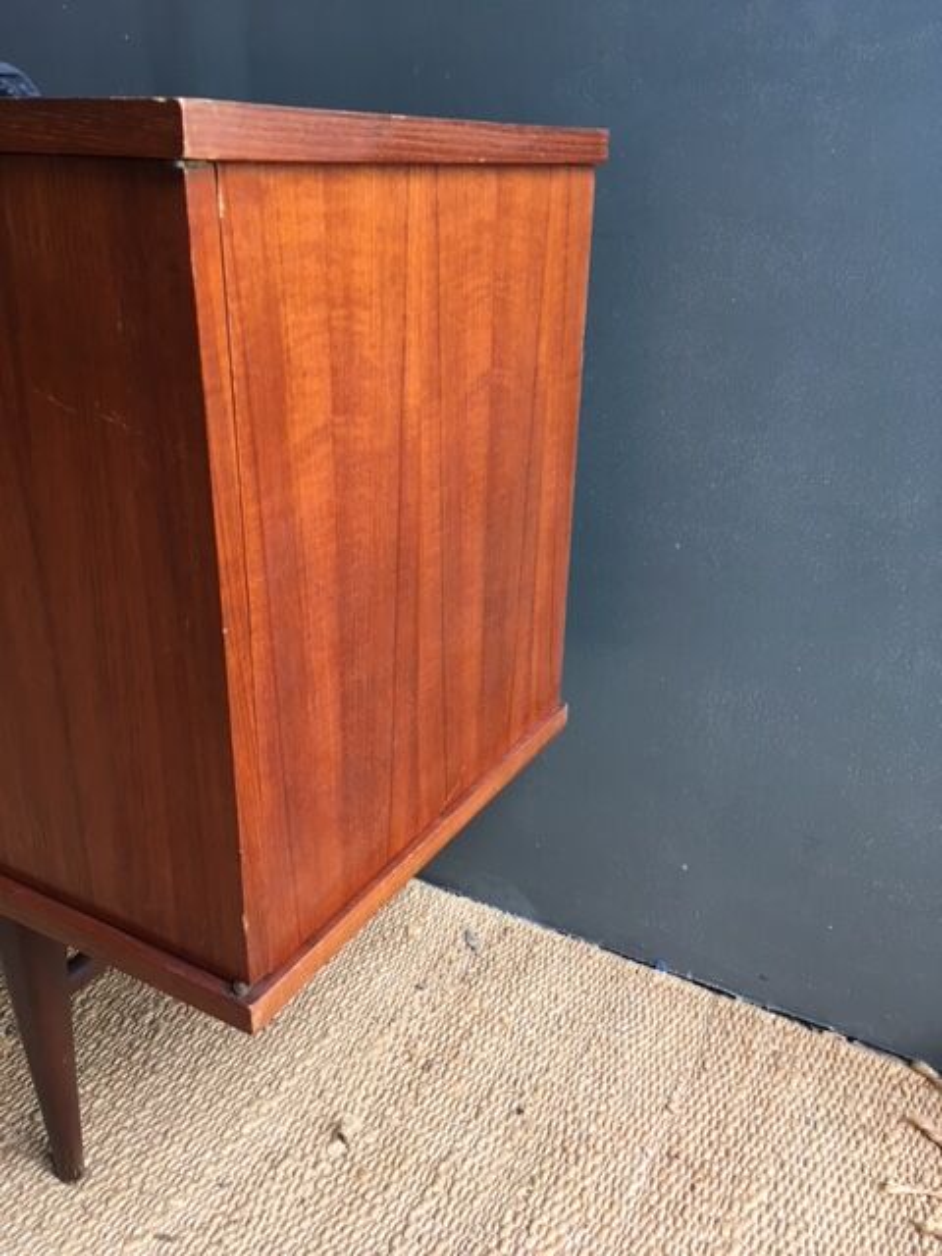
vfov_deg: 61.7
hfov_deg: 48.2
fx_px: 1052
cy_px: 628
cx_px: 471
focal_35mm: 29
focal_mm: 4.15
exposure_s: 1/33
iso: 25
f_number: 2.2
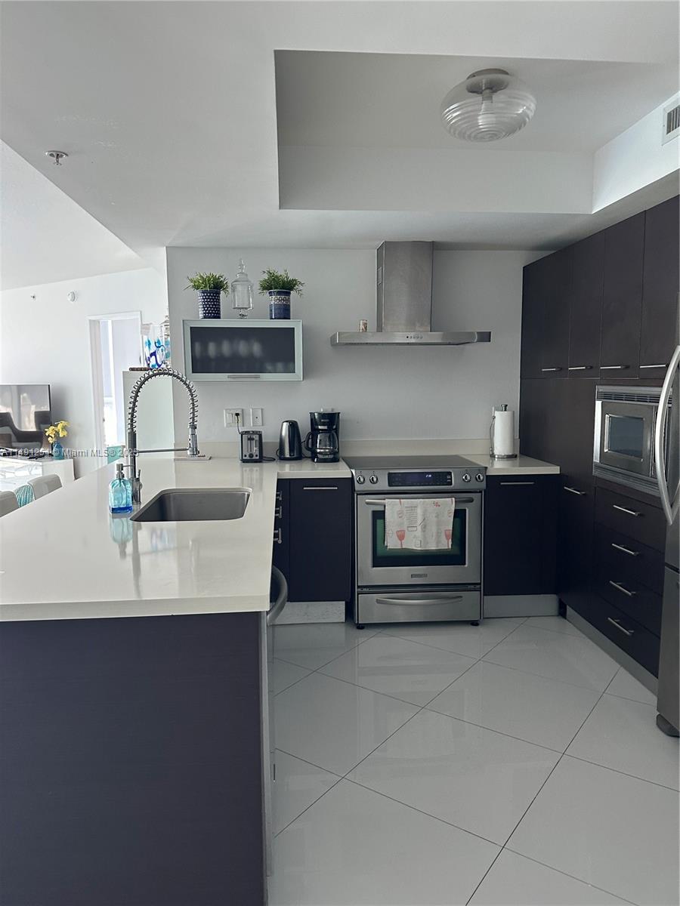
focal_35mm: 24
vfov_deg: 71.6
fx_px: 629
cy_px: 453
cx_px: 340
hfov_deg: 56.8
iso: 200
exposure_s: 1/60
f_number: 1.78
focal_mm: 6.86
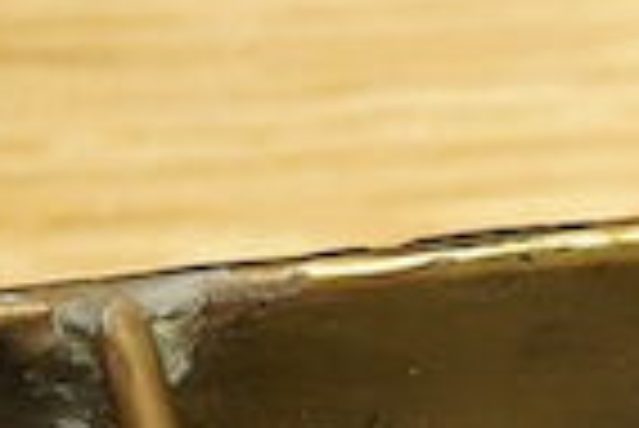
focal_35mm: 285
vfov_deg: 4.8
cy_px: 680
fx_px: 5064
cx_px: 1390
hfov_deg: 6.9
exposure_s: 1/125
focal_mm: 30
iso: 1250
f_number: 5.6
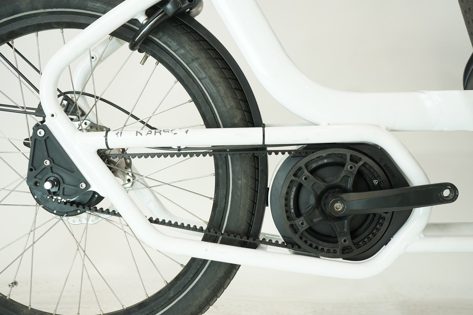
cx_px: 236
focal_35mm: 39
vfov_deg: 34.2
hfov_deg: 49.6
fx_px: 512
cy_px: 158
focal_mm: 39
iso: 1600
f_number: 5.6
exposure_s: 1/200
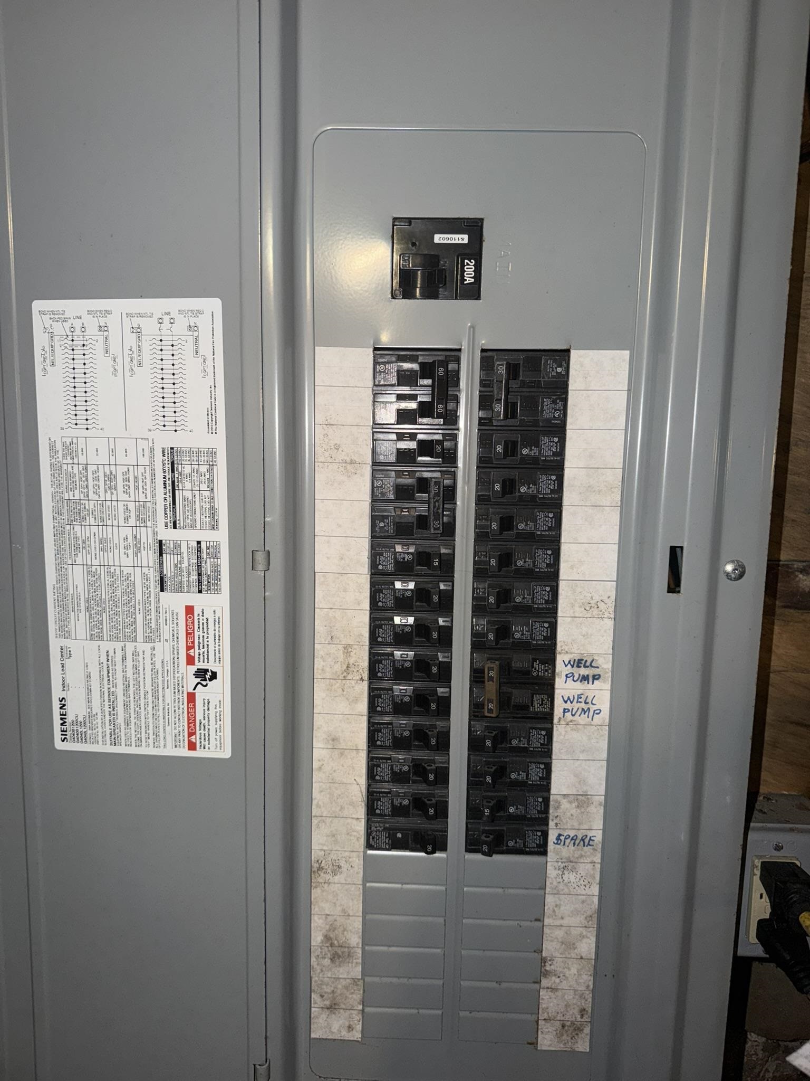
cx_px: 405
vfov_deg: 71.6
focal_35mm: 24
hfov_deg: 56.8
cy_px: 540
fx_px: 749
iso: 64
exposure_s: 1/44
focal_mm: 6.76
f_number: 1.78
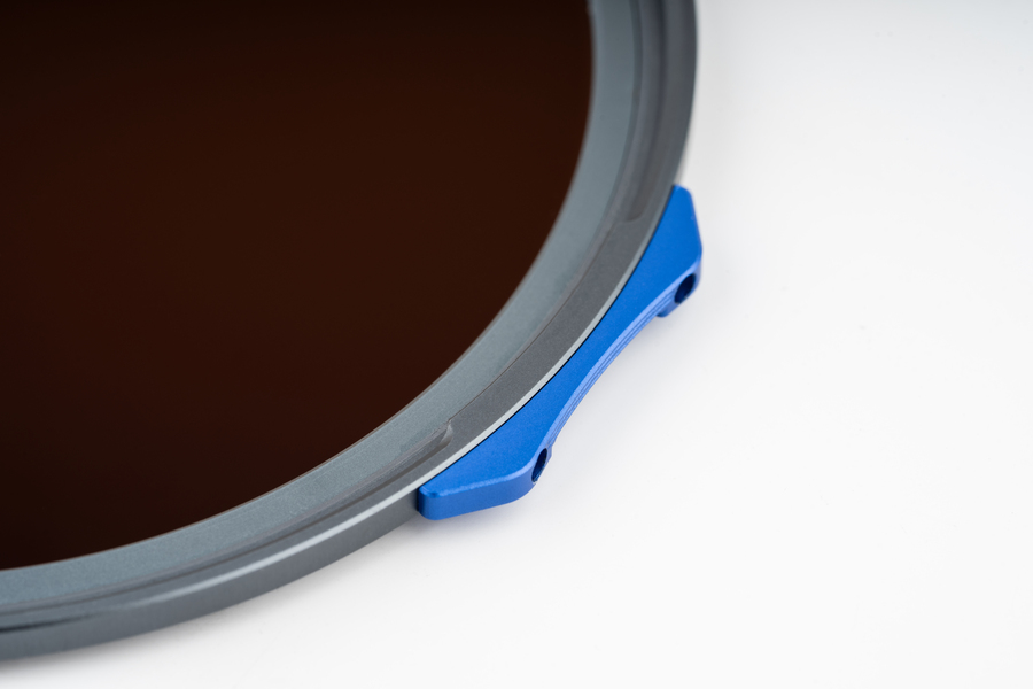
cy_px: 344
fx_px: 2582
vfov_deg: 15.2
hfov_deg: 22.6
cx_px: 516
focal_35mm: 90
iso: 100
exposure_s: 1/200
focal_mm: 90
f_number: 11
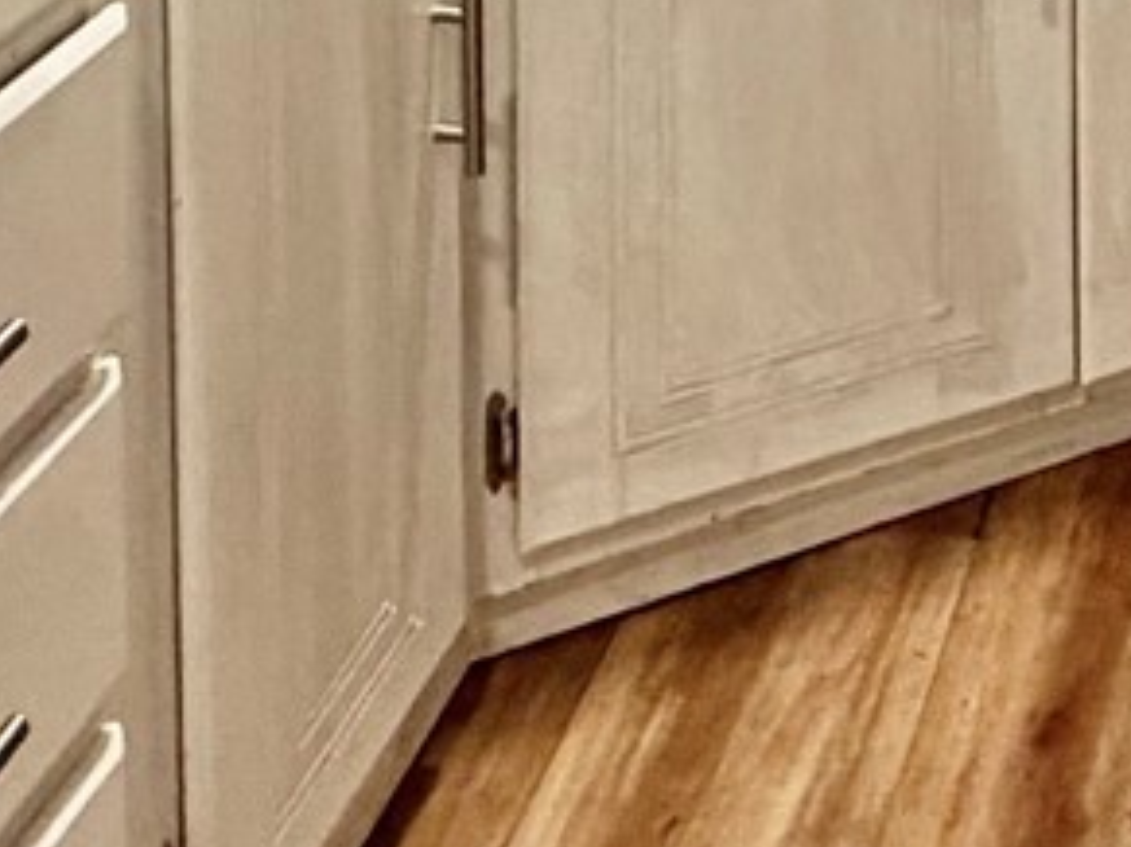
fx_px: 2515
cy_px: -1111
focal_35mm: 77
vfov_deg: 14.1
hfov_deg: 23.3
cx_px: 1345
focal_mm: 2.22
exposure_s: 1/60
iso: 320
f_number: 2.2
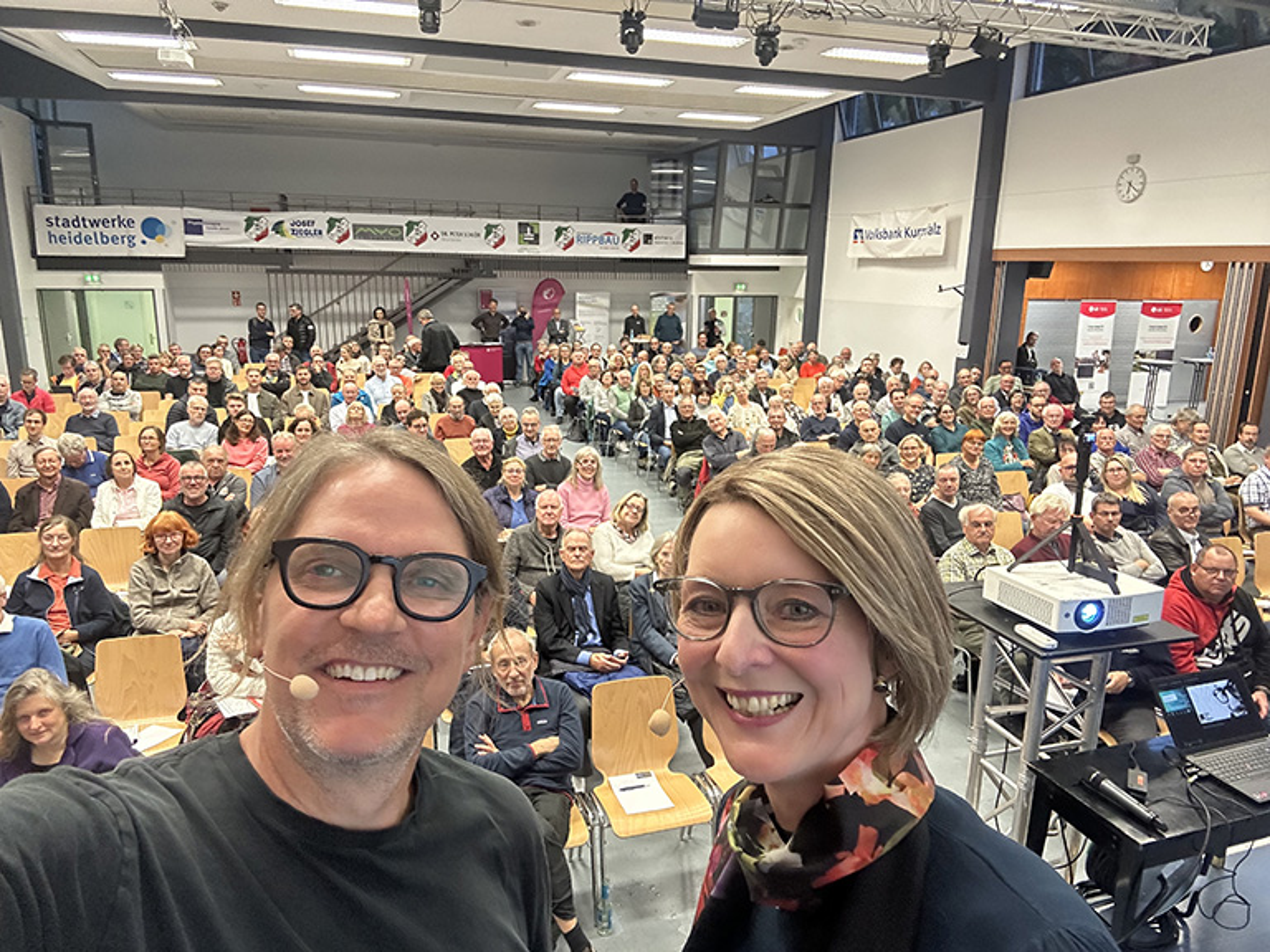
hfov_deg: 73.9
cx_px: 635
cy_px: 476
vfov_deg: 58.9
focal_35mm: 23
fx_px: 844
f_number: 1.9
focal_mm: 2.69
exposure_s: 1/33
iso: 250
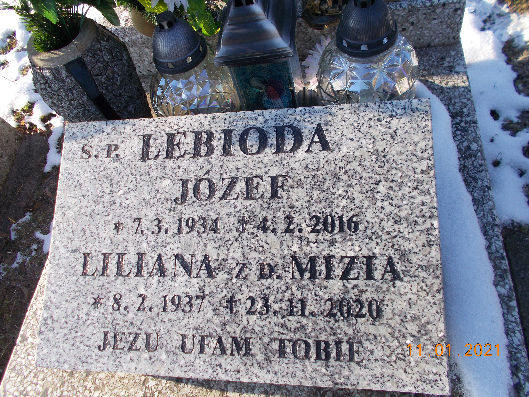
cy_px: 198
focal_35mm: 30
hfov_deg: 60.0
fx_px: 458
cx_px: 264
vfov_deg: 46.8
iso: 80
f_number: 3.4
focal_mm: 5.3
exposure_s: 1/250
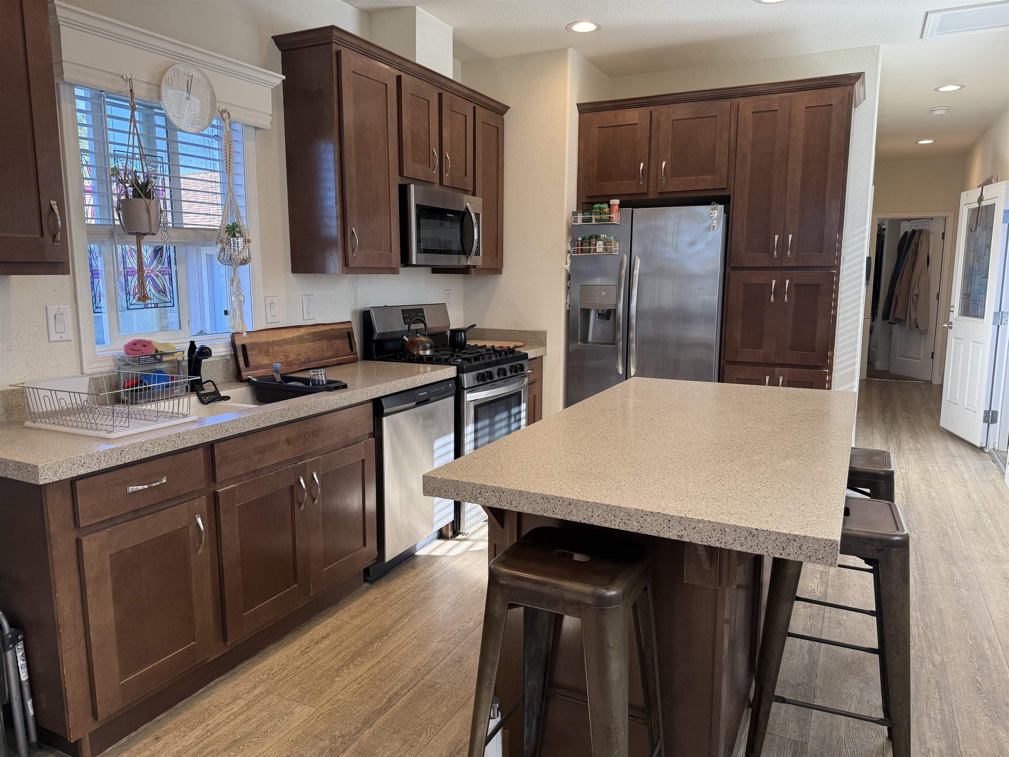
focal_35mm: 24
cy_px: 378
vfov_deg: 56.8
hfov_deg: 71.6
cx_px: 504
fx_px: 700
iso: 100
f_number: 1.78
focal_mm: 6.76
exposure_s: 1/145
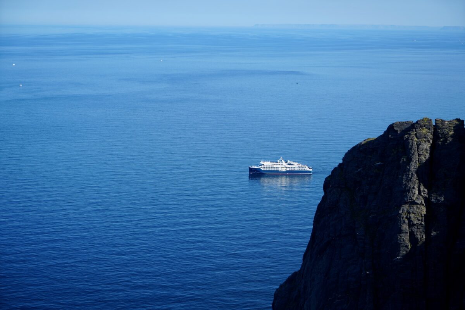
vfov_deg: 19.5
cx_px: 232
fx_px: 904
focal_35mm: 70
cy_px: 155
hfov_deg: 28.8
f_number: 5
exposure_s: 1/800
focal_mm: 70
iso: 100
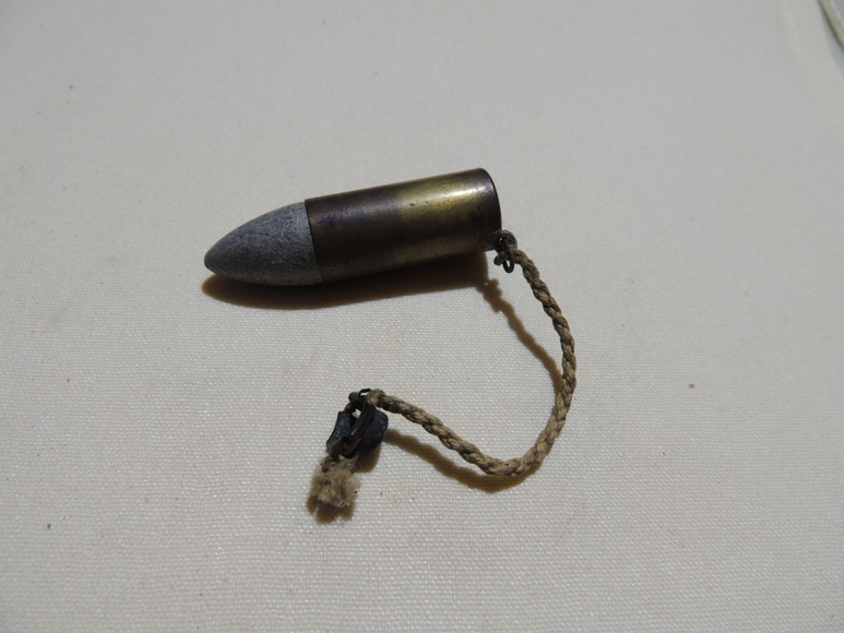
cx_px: 422
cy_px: 316
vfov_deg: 56.8
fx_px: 585
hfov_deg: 71.6
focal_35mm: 24
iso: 100
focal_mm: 4.3
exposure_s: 1/125
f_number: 3
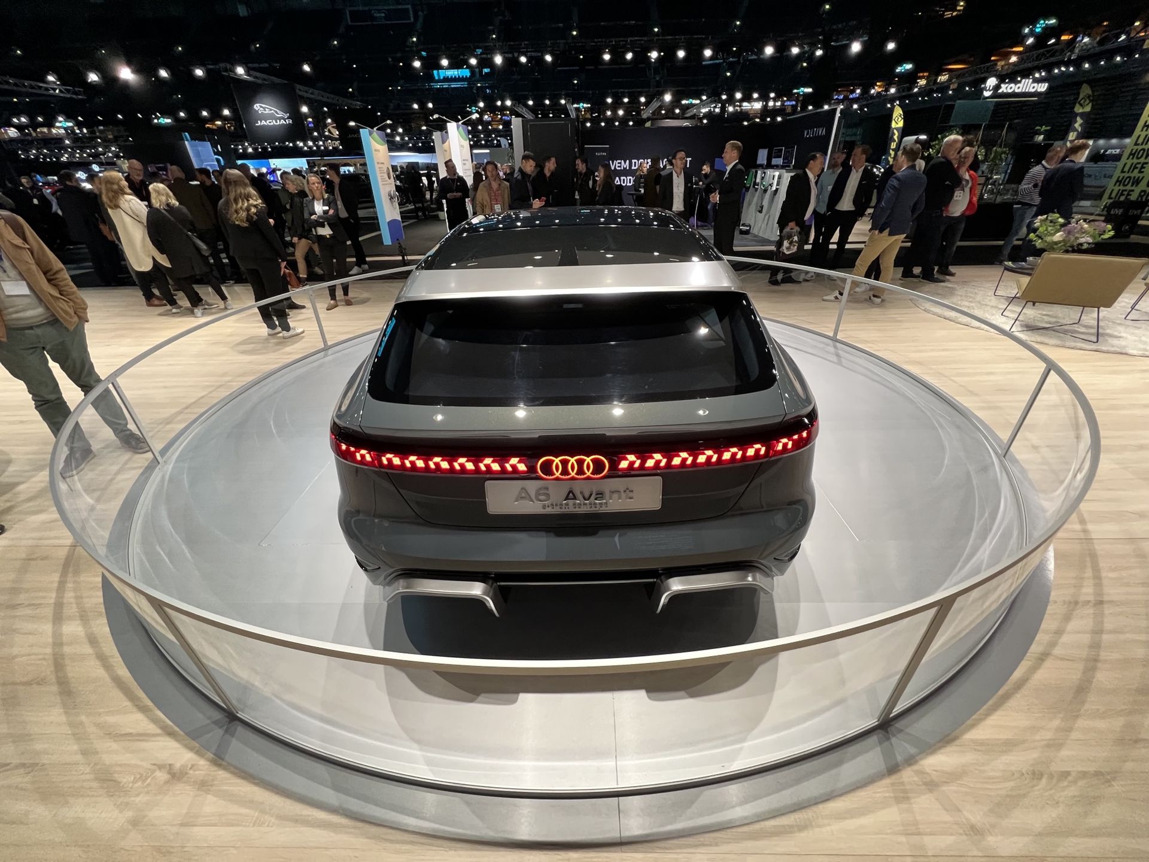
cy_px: 431
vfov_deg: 89.9
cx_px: 574
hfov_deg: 106.2
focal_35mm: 13
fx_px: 432
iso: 250
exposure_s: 1/102
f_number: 1.8
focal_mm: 1.57
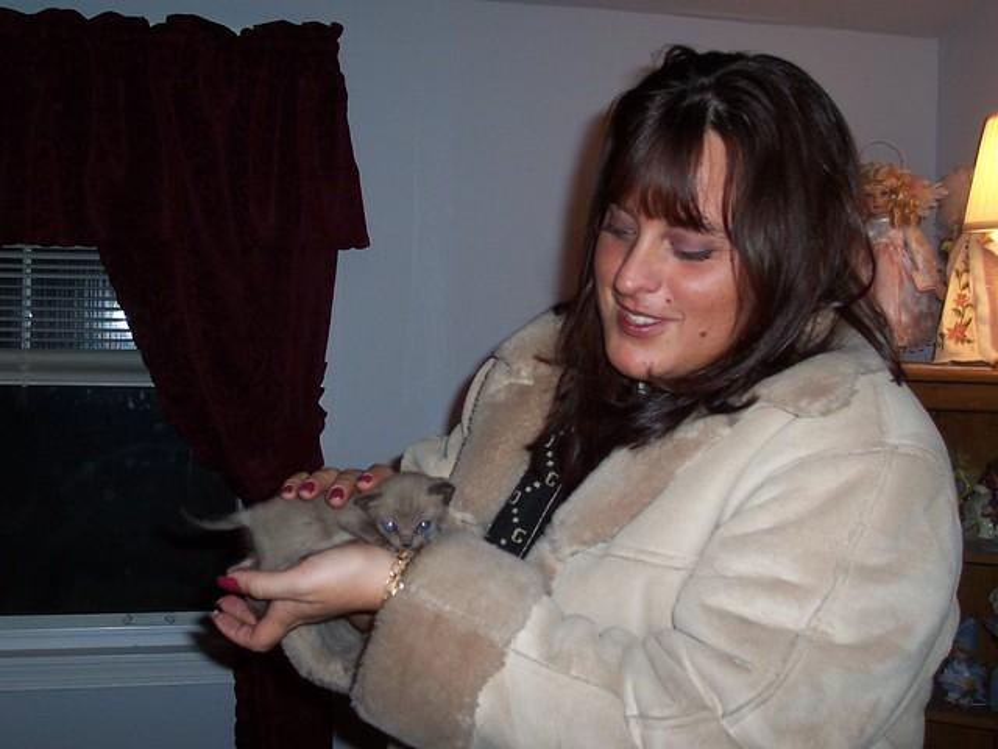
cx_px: 499
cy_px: 374
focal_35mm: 46
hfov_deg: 41.2
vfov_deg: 31.5
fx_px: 1326
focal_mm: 7
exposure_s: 1/60
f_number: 3
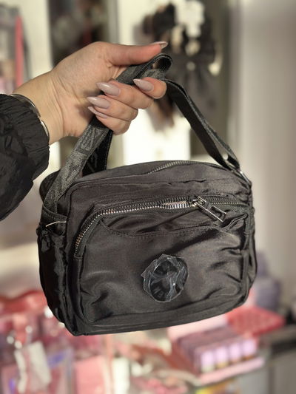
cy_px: 197
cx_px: 148
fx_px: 547
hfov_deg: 30.3
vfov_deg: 39.6
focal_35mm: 48
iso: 64
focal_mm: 6.86
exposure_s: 1/121
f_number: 1.78
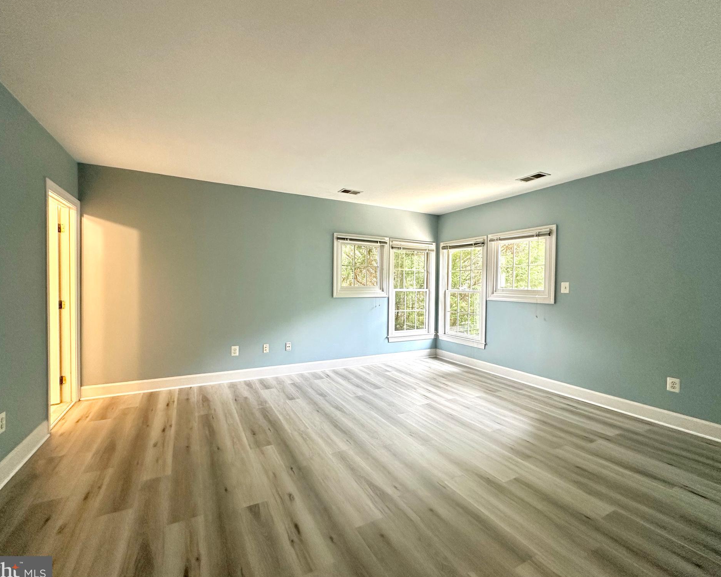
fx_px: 320
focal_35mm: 15
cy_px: 291
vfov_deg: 84.0
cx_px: 351
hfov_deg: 96.8
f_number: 2.2
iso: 200
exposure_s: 1/120
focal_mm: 2.22
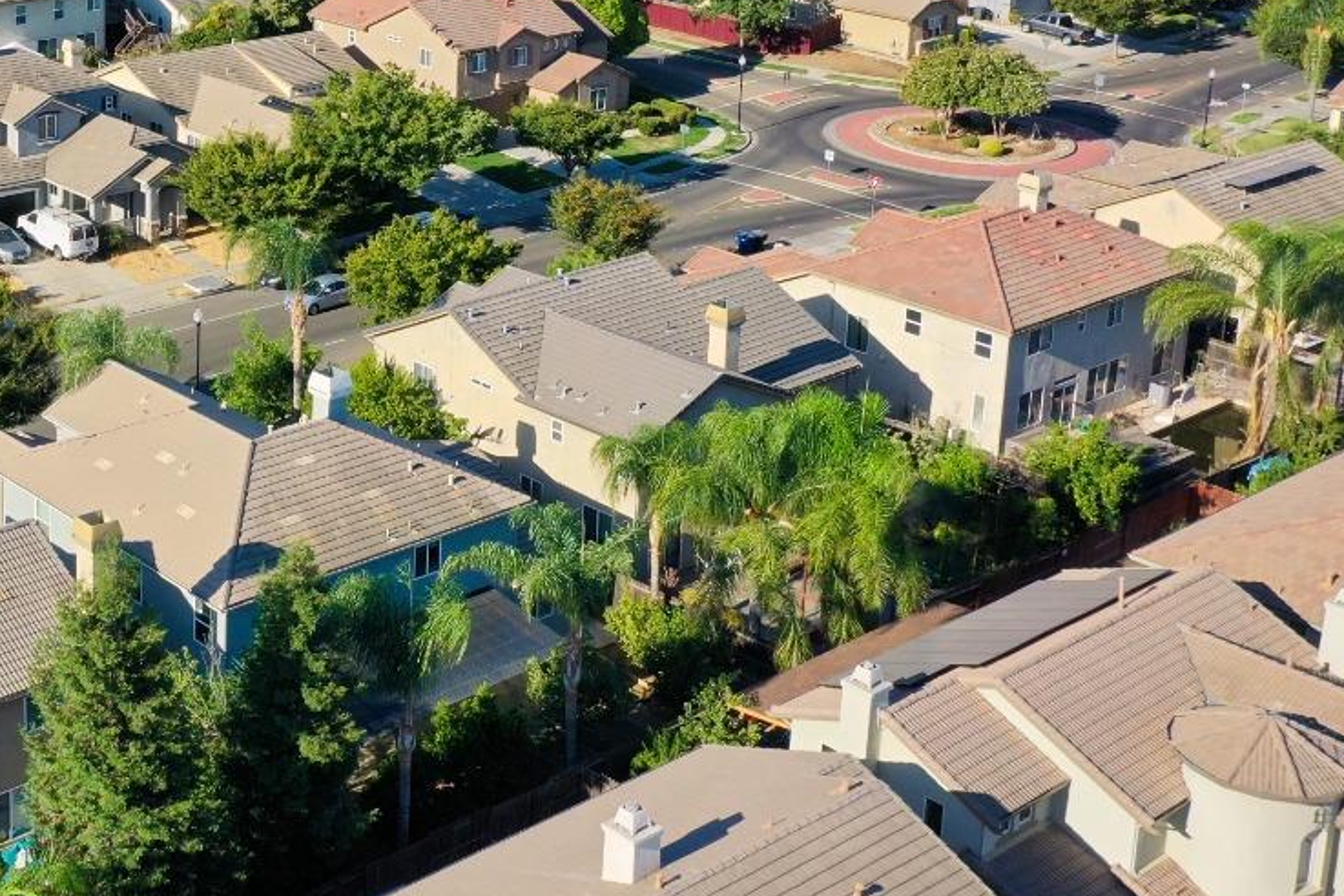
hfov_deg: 33.7
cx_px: 217
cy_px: 130
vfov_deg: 23.3
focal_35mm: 57
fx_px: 2127
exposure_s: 1/400
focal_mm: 10.26
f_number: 5.6
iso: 100
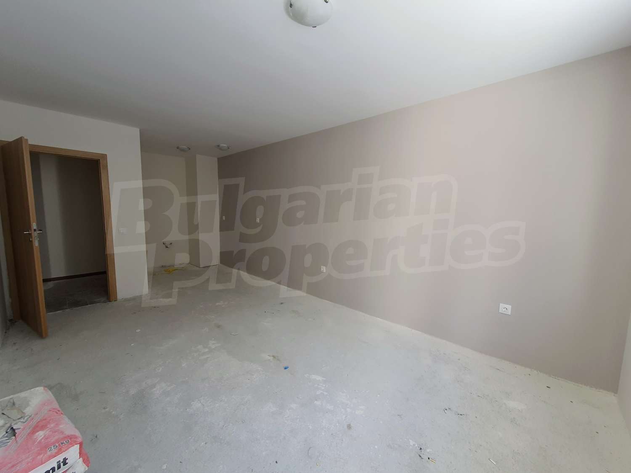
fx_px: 237
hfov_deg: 106.2
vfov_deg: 89.9
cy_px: 236
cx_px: 316
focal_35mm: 13
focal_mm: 1.8
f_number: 2.2
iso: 50
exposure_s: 1/50
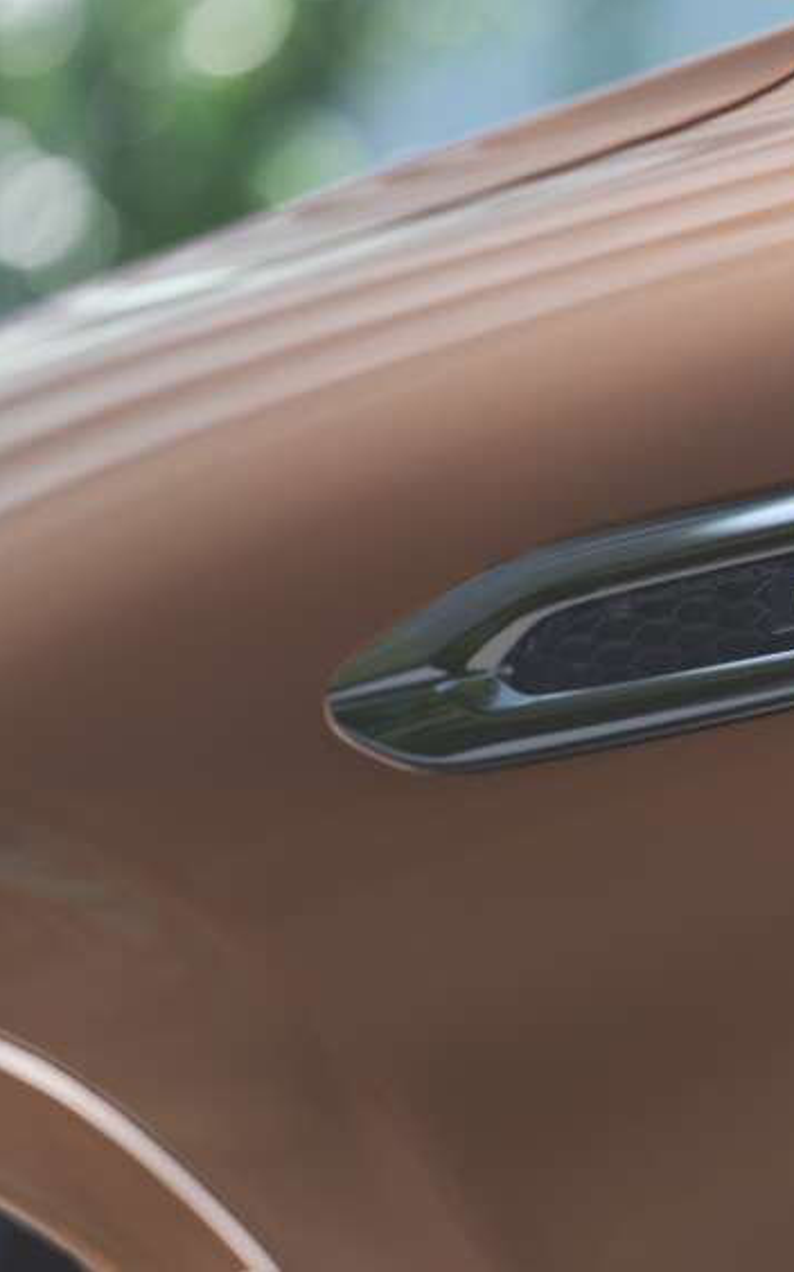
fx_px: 8734
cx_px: 774
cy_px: 635
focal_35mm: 252
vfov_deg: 8.3
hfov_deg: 5.2
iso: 320
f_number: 3.2
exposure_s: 1/250
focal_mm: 164
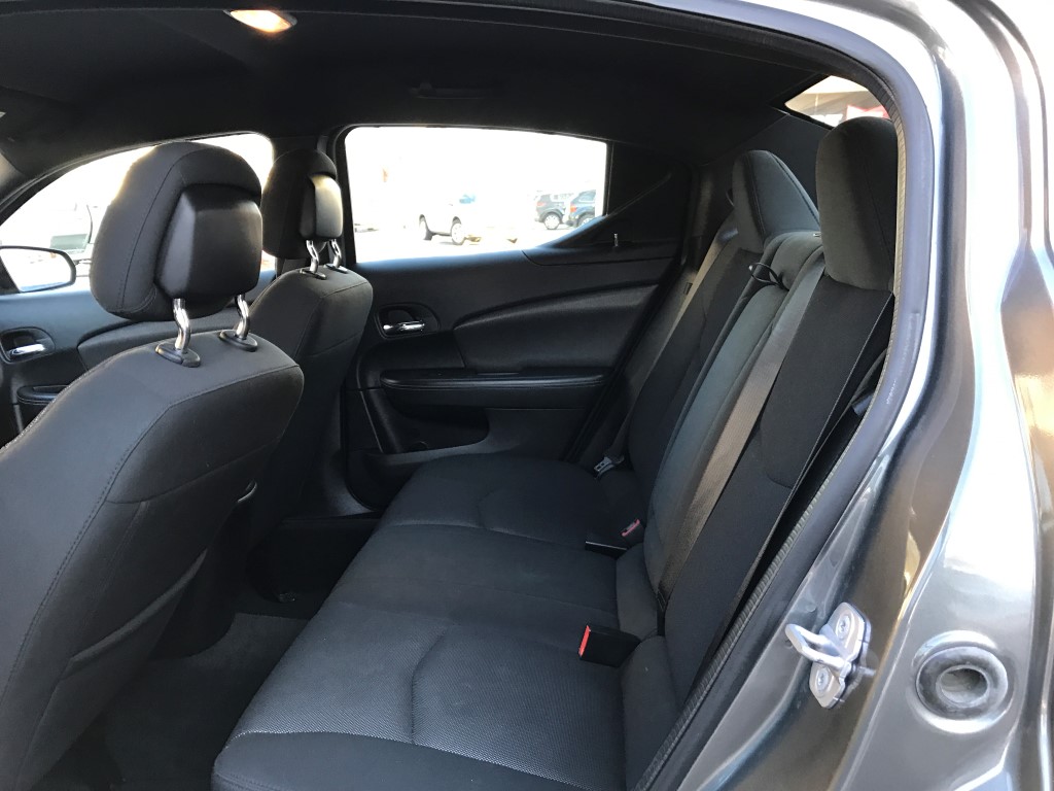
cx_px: 527
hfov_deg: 63.4
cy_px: 396
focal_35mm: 28
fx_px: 853
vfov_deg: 49.7
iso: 32
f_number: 1.8
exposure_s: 1/30
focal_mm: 3.99
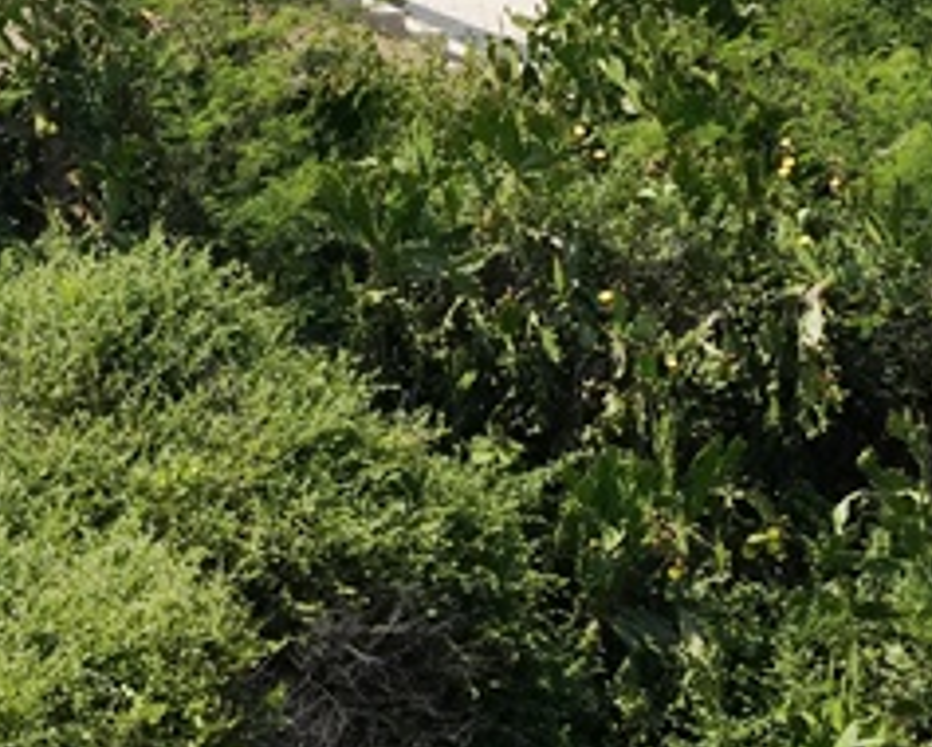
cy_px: -320
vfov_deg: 6.6
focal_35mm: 231
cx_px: -1070
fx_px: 6388
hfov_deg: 7.9
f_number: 10
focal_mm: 57.1
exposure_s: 1/3200
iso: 2000
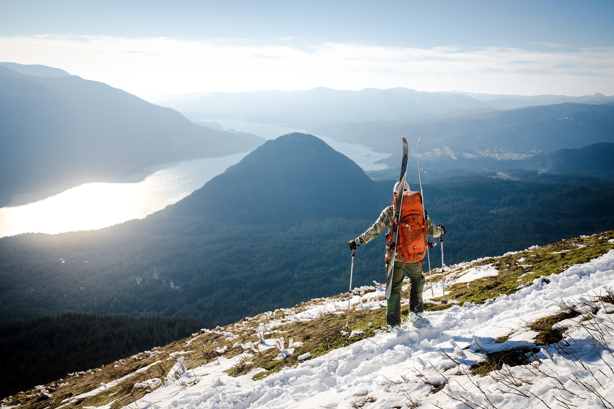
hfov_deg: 54.4
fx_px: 597
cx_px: 307
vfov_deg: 37.9
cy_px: 204
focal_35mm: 35
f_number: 8
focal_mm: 35
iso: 500
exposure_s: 1/2000
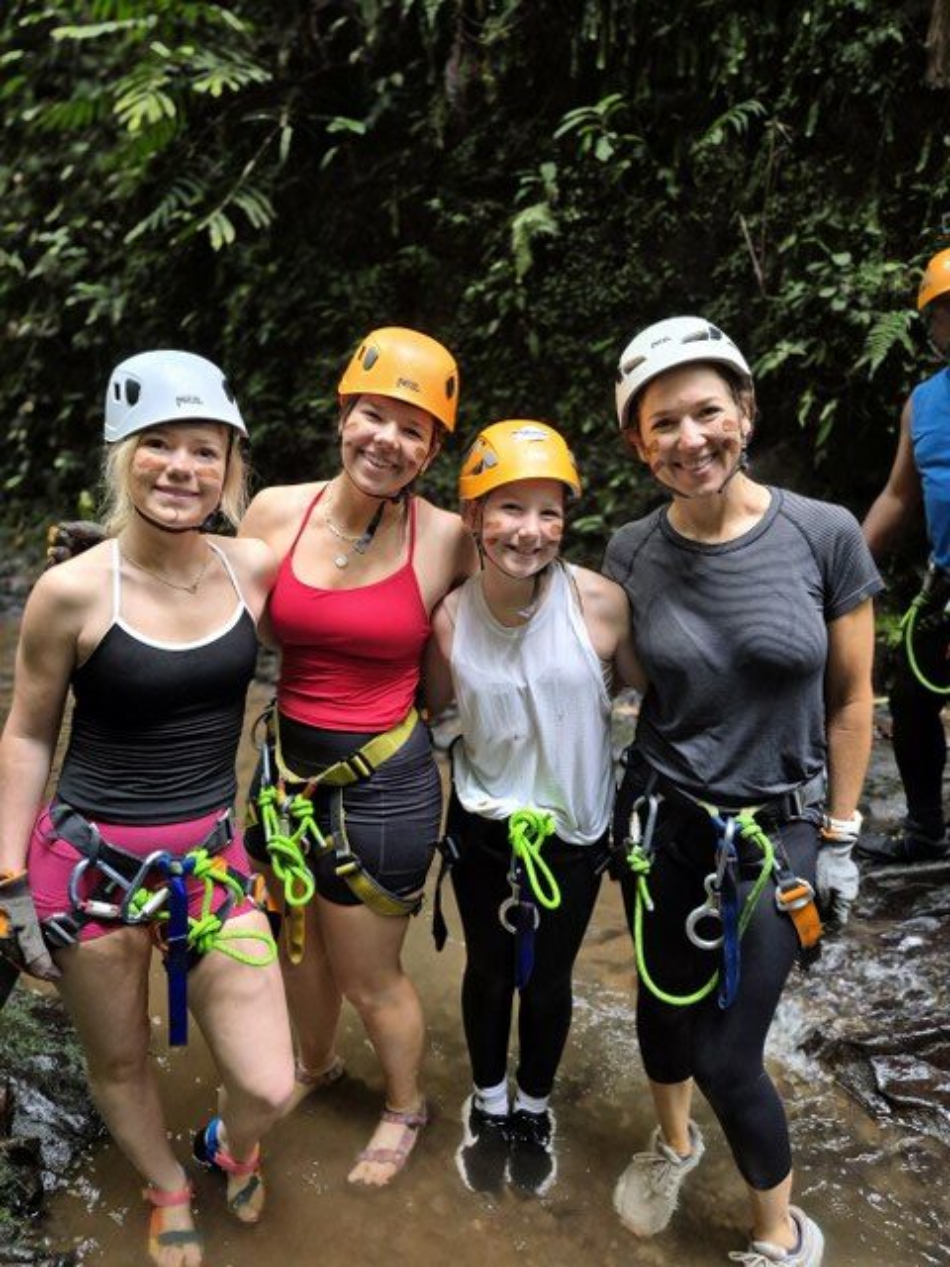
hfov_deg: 58.9
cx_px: 475
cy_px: 634
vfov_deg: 73.9
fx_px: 842
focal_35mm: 23
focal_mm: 5.4
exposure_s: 1/120
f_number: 1.8
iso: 640
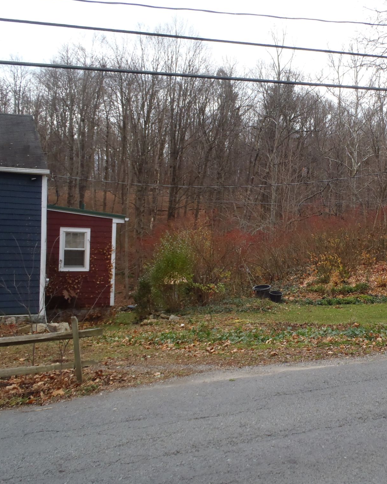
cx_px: 296
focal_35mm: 37
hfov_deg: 38.9
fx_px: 530
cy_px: 243
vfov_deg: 49.1
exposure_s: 1/40
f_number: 3.9
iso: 100
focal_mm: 5
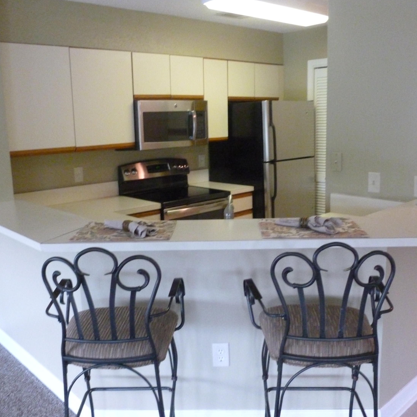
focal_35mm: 34
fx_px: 463
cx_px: 206
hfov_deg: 48.4
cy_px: 206
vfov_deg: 48.4
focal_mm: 5
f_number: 3.3
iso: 800
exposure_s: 1/40
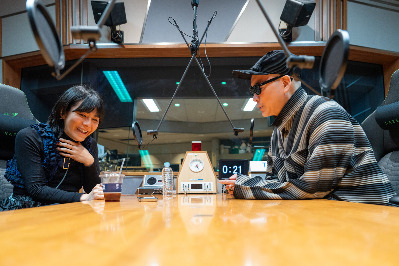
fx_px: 266
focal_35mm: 24
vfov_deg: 53.1
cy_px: 133
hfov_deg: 73.7
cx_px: 200
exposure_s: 1/160
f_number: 2.8
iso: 2000
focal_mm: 24
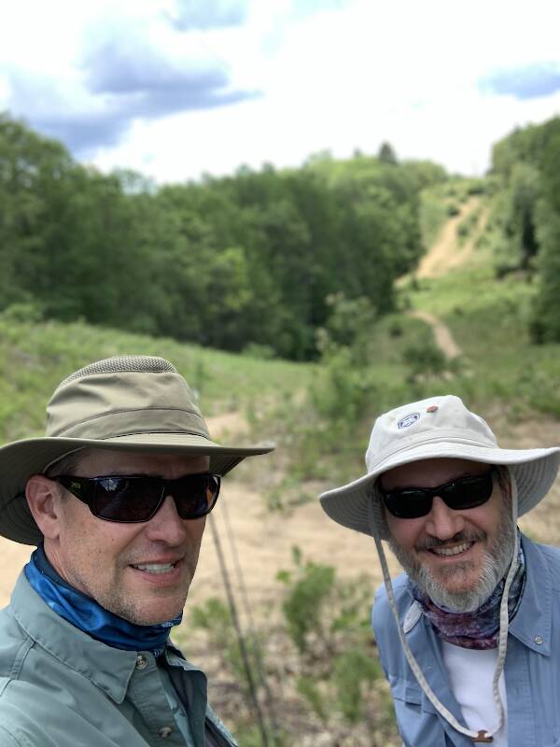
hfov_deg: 44.2
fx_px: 690
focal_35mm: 32
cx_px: 280
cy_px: 374
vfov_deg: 56.8
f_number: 2.2
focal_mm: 2.87
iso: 16
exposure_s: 1/123
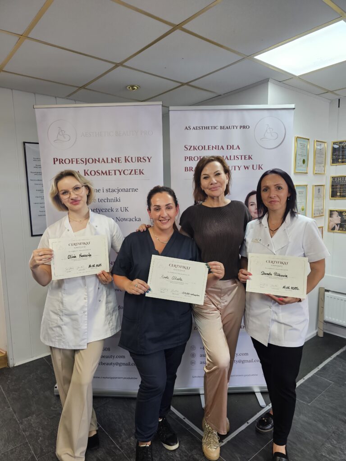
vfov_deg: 73.9
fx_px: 307
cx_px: 173
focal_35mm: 23
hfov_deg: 58.9
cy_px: 230
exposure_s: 1/100
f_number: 1.7
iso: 125
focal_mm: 6.3
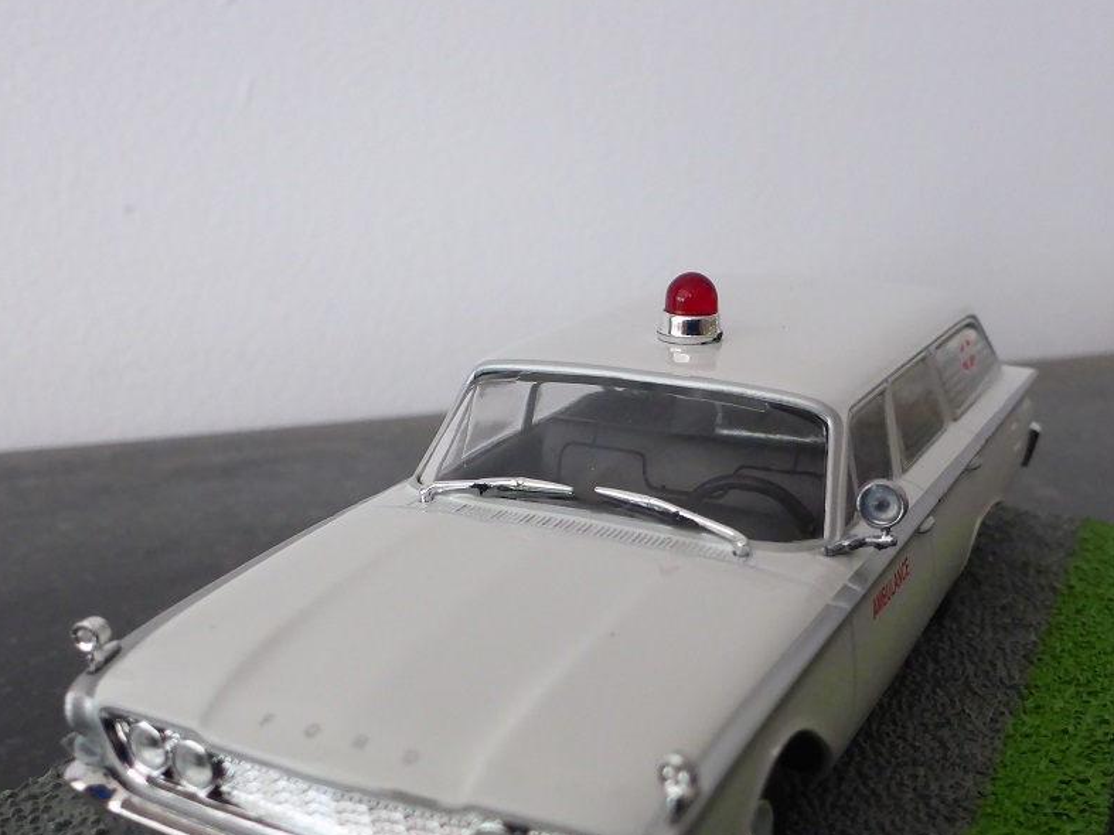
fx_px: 1319
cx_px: 597
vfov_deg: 35.1
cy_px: 436
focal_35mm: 41
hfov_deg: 45.7
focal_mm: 4.9
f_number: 3.3
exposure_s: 1/60
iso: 400
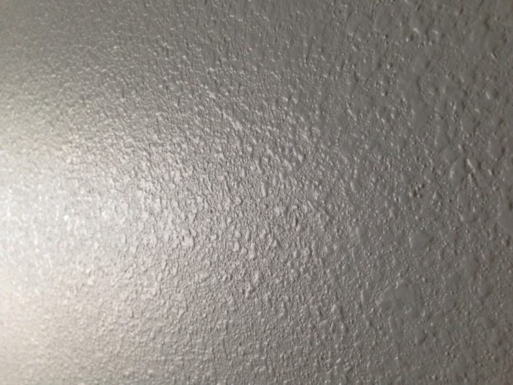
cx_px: 256
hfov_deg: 55.3
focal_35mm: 33
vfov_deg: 43.0
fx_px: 489
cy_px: 192
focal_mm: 4.12
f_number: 2.4
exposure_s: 1/30
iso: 64
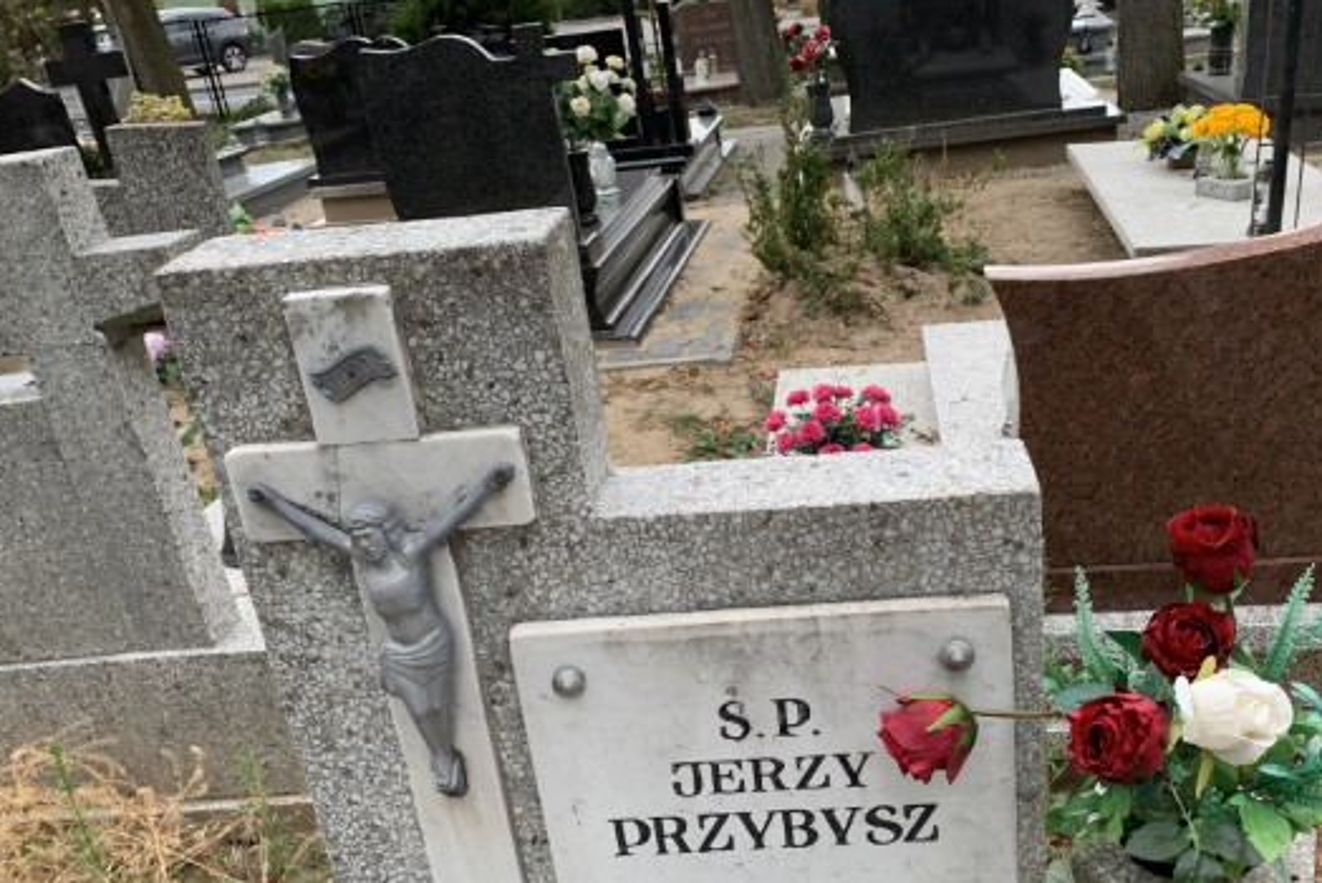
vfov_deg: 40.0
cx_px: 749
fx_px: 1212
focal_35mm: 33
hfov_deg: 57.0
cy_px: 462
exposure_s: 1/441
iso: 25
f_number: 1.8
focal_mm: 4.25
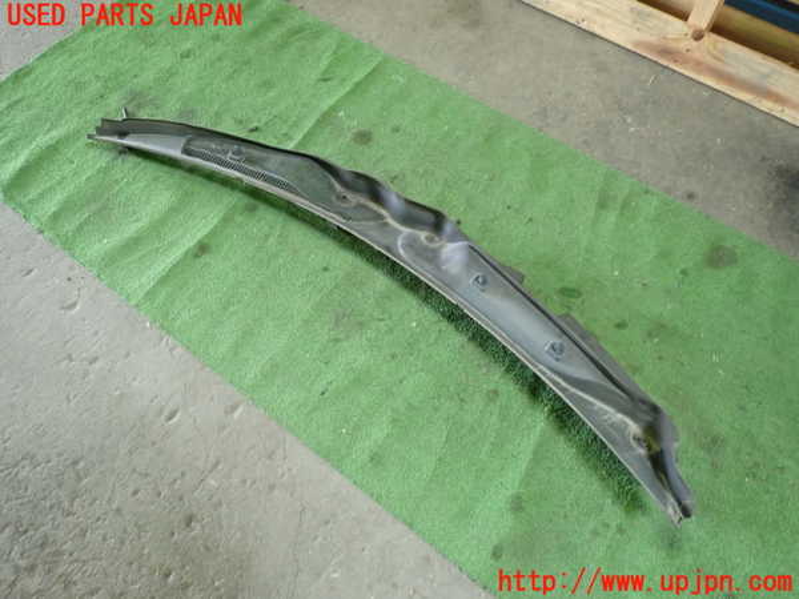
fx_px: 577
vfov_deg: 54.9
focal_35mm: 25
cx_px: 400
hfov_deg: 69.4
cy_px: 300
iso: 400
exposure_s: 1/30
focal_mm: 4.5
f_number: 2
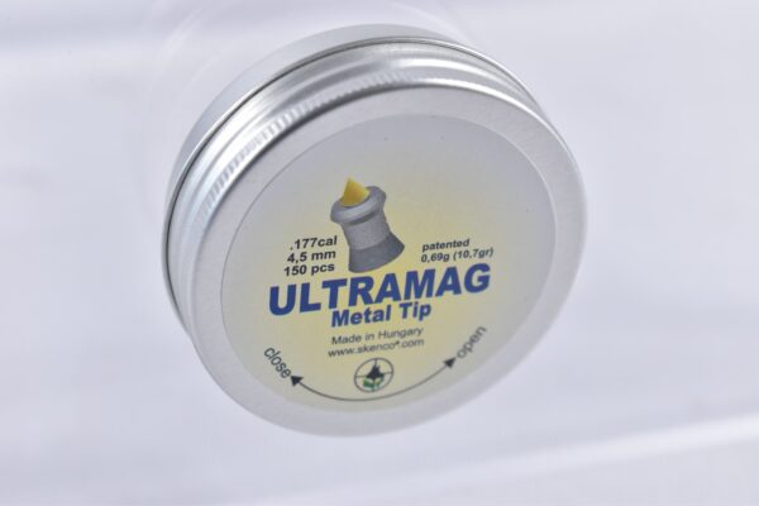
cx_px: 380
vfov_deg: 16.6
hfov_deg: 24.6
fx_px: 1739
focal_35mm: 82
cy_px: 253
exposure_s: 1/50
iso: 640
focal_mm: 55
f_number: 5.6
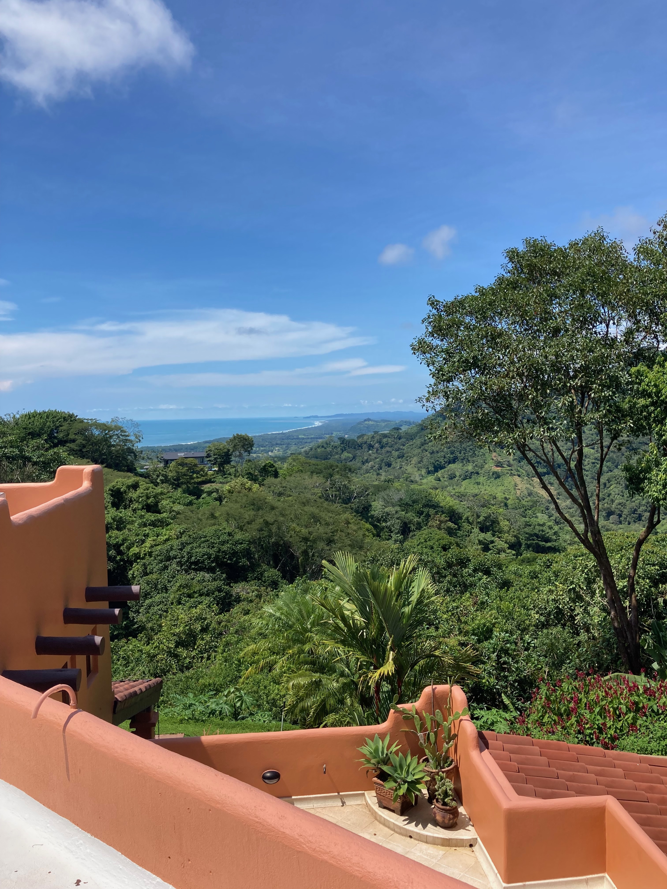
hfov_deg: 49.7
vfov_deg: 63.4
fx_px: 719
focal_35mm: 28
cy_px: 444
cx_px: 334
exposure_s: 1/2183
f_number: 1.8
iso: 20
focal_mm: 3.99
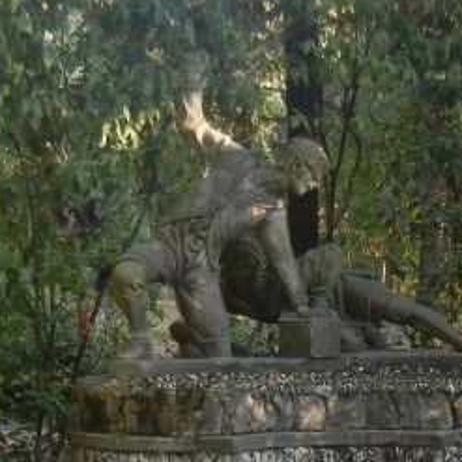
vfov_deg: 15.7
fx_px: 1661
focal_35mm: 110
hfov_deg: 15.8
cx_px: 340
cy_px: 372
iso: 160
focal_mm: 5.4
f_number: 3.5
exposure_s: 1/86.4
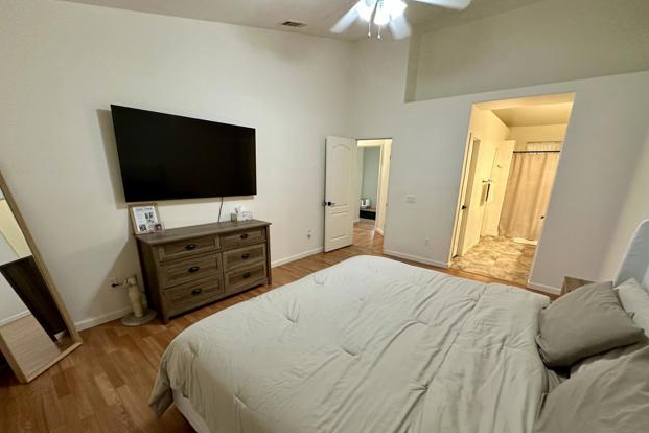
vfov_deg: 77.0
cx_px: 333
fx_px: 270
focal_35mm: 15
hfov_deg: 100.4
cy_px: 244
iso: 250
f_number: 2.2
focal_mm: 2.22
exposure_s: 1/60
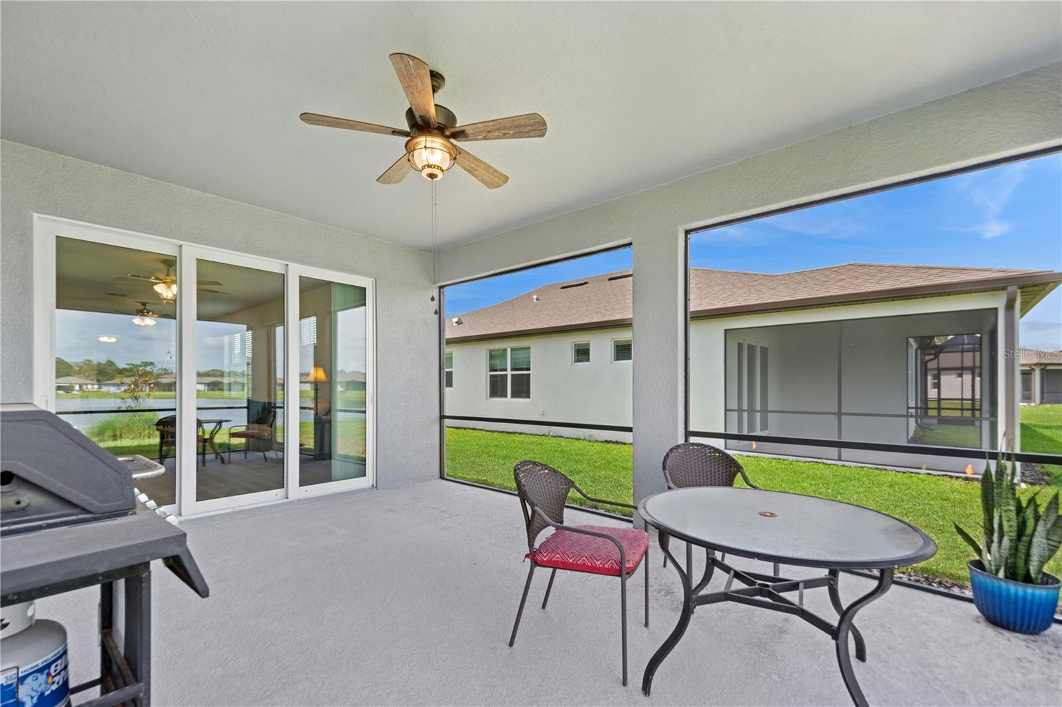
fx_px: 442
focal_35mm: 15
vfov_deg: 77.3
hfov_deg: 100.4
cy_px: 354
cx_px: 531
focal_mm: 10
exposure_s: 1/60
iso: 200
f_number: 8
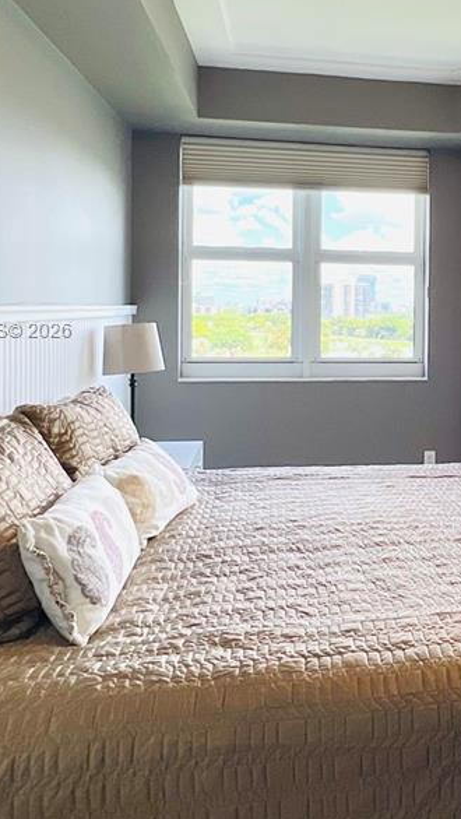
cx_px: 440
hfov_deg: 36.9
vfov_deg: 65.5
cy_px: 331
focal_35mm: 29
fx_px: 630
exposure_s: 1/135
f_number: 1.8
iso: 32
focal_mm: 1.57
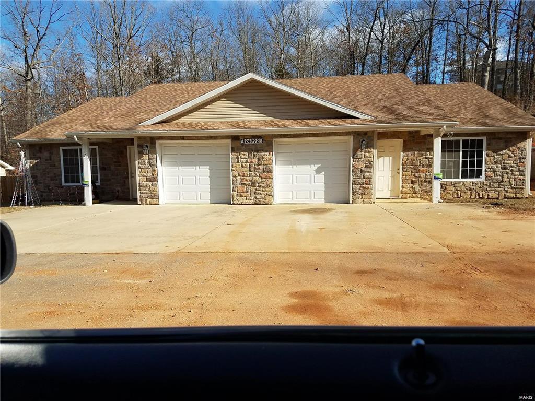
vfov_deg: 53.1
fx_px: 402
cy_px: 200
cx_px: 268
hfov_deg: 67.3
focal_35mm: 26
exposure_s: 1/2004
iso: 40
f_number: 1.7
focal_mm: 4.2
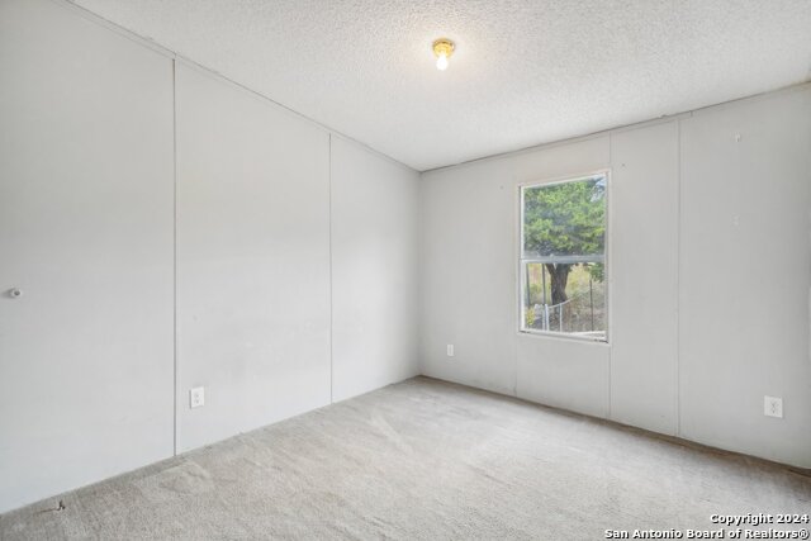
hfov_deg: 96.7
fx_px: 361
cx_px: 406
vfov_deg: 73.8
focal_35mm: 16
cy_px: 270
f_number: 9
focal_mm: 16
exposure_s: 1/25
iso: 640
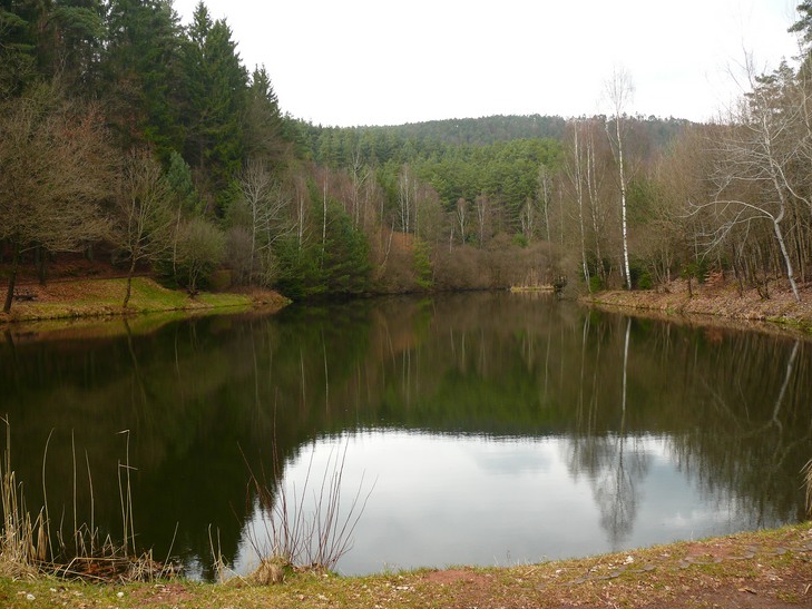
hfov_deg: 51.3
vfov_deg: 39.7
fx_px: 845
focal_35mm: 36
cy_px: 305
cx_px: 412
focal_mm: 7.4
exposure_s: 1/60
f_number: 2.8
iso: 100
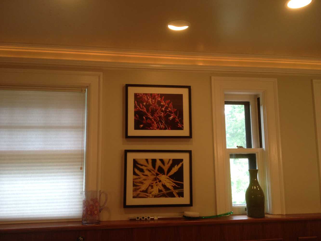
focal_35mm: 35
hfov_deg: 52.6
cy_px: 120
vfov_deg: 40.7
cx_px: 160
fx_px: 325
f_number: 2.4
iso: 64
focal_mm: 4.28
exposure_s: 1/40
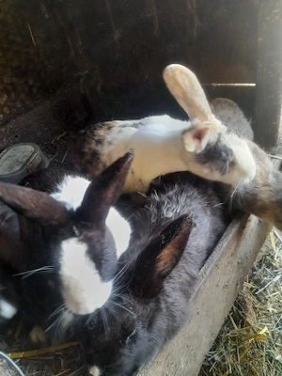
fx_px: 272
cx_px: 141
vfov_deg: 69.4
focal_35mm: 25
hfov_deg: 54.9
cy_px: 188
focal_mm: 4.6
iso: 200
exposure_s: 1/50
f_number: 2
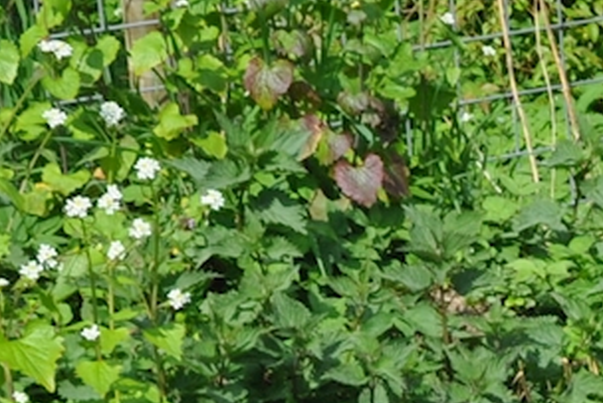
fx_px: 3485
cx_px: 1135
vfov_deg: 6.5
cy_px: 738
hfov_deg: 9.4
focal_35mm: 208
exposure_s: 1/160
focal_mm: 22
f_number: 13
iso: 200
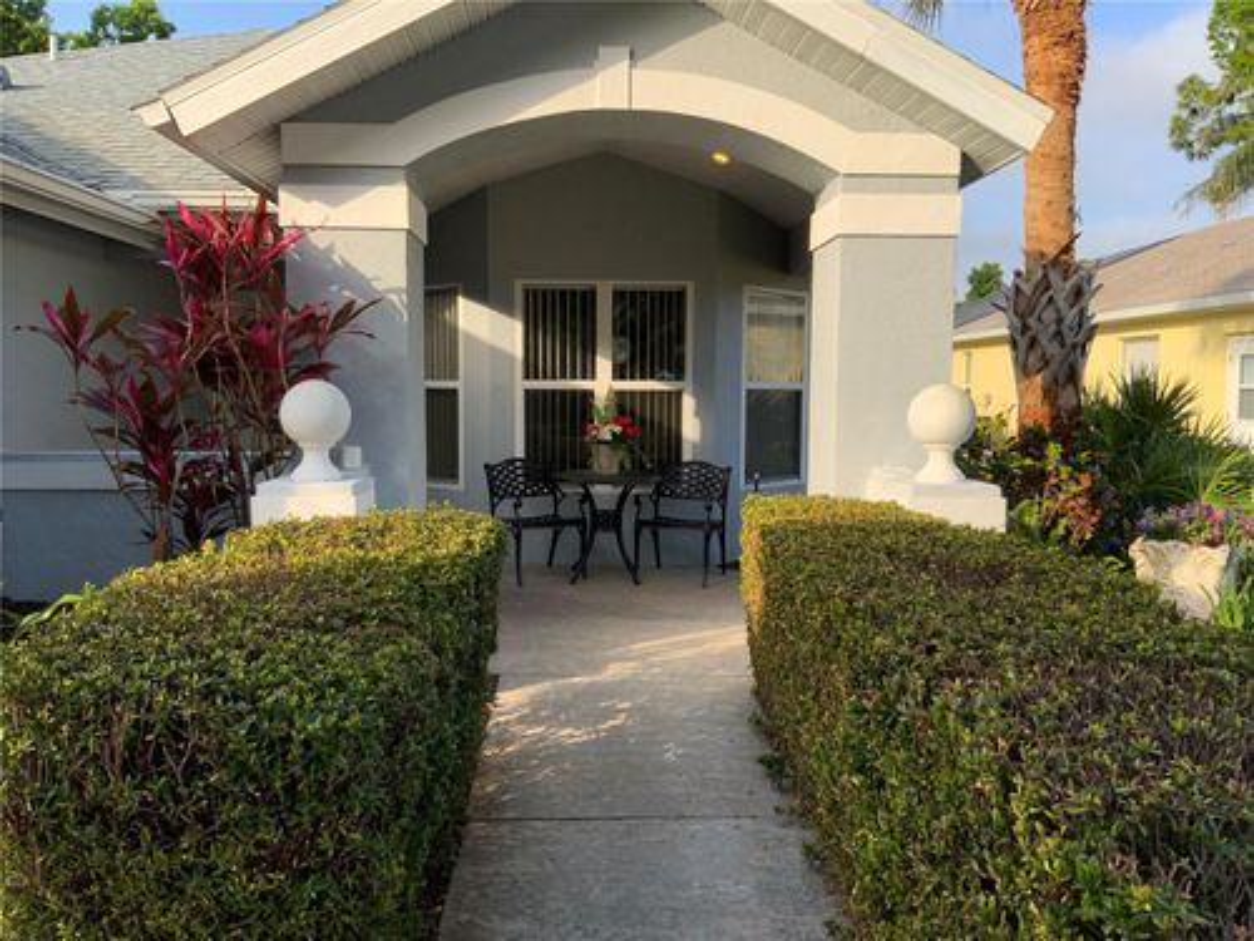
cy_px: 470
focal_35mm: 29
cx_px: 627
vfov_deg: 48.2
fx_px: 1051
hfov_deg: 61.7
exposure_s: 1/627
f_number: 1.8
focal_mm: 3
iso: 16
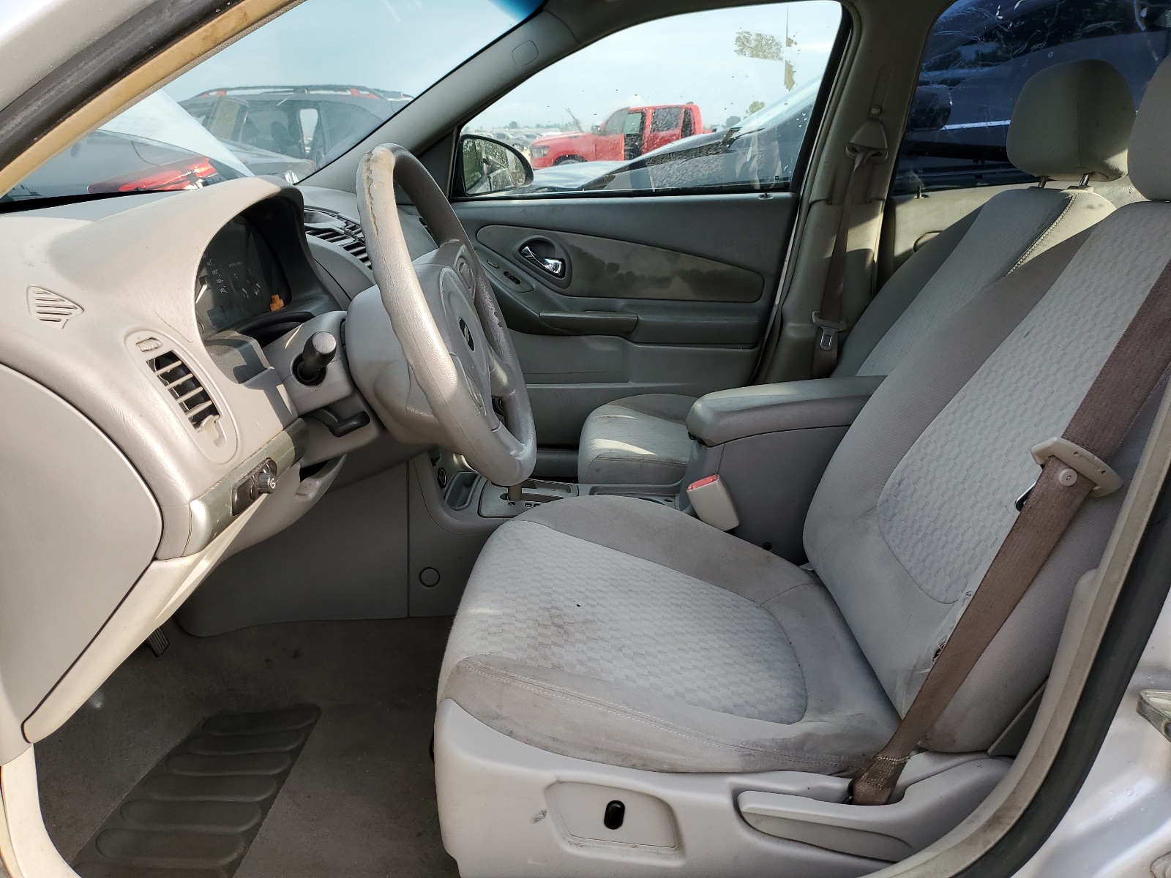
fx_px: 880
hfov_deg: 67.3
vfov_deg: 53.1
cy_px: 439
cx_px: 586
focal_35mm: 26
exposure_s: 1/417
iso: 50
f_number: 1.5
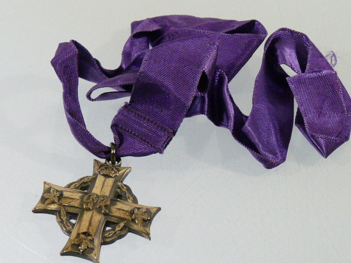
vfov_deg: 10.8
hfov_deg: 14.3
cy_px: 133
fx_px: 1400
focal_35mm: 138
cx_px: 180
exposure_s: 1/15
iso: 400
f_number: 3.4
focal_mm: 12.4
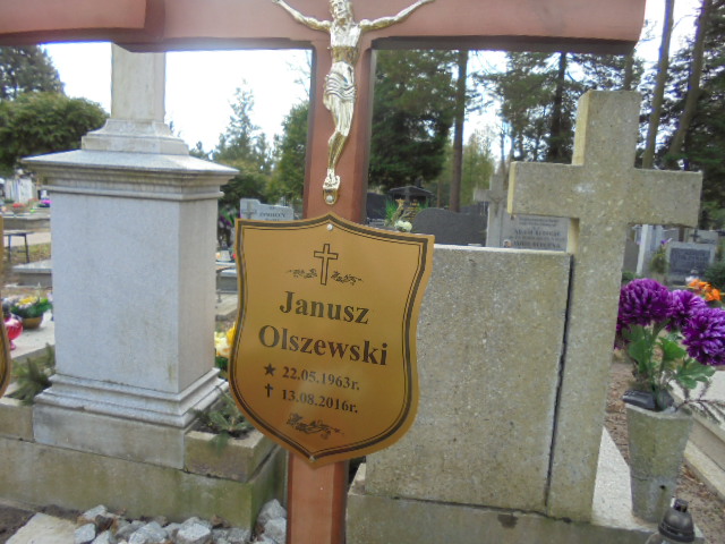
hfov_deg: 67.3
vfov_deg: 53.1
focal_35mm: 26
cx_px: 362
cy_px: 272
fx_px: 545
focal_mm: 4.6
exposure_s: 1/160
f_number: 3.5
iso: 100
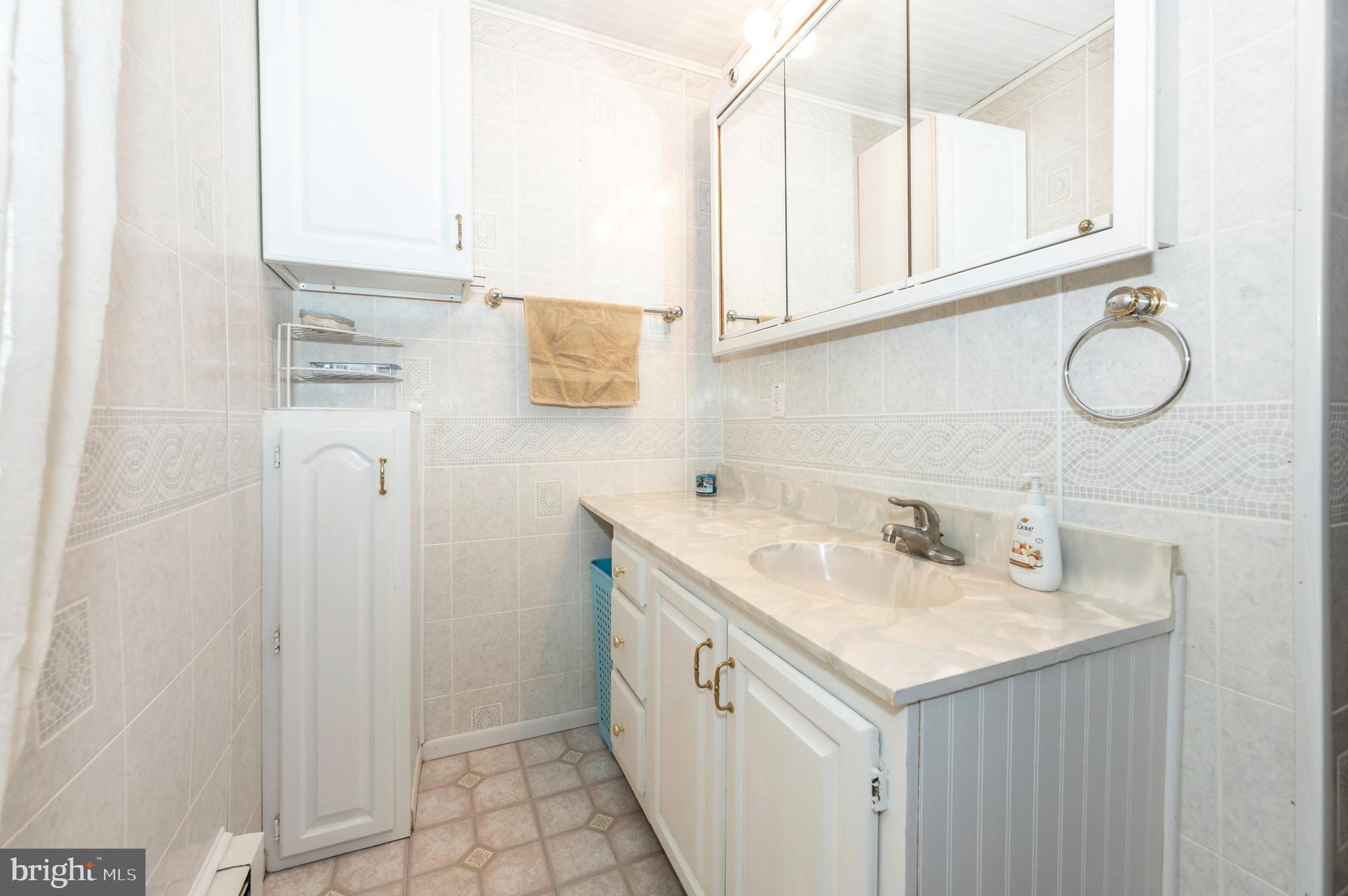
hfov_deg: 104.3
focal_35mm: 14
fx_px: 524
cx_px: 674
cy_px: 448
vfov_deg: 81.1
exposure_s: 1/20
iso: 320
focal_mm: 14
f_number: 8
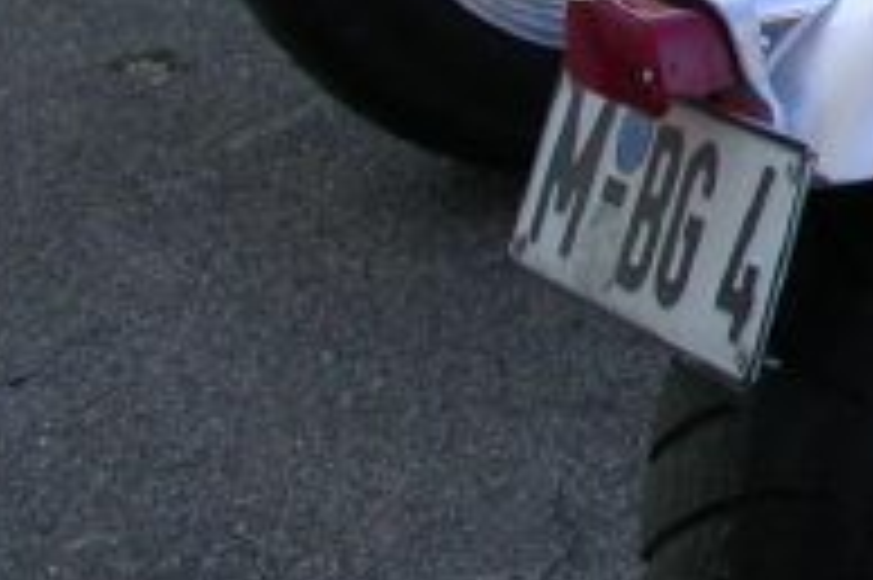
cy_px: -207
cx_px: 1665
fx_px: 3949
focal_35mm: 163
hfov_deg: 11.5
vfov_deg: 8.3
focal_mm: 7.85
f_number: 4.2
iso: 100
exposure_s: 1/132
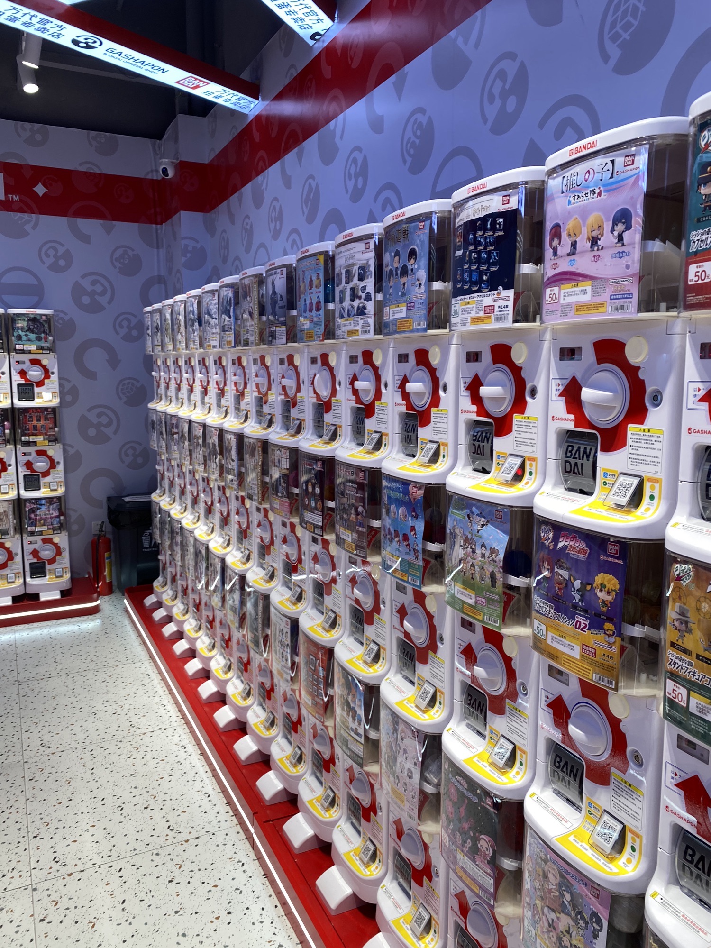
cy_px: 474
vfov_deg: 67.3
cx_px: 356
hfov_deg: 53.1
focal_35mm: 26
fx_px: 712
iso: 32
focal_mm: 4.25
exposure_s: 1/100
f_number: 1.8
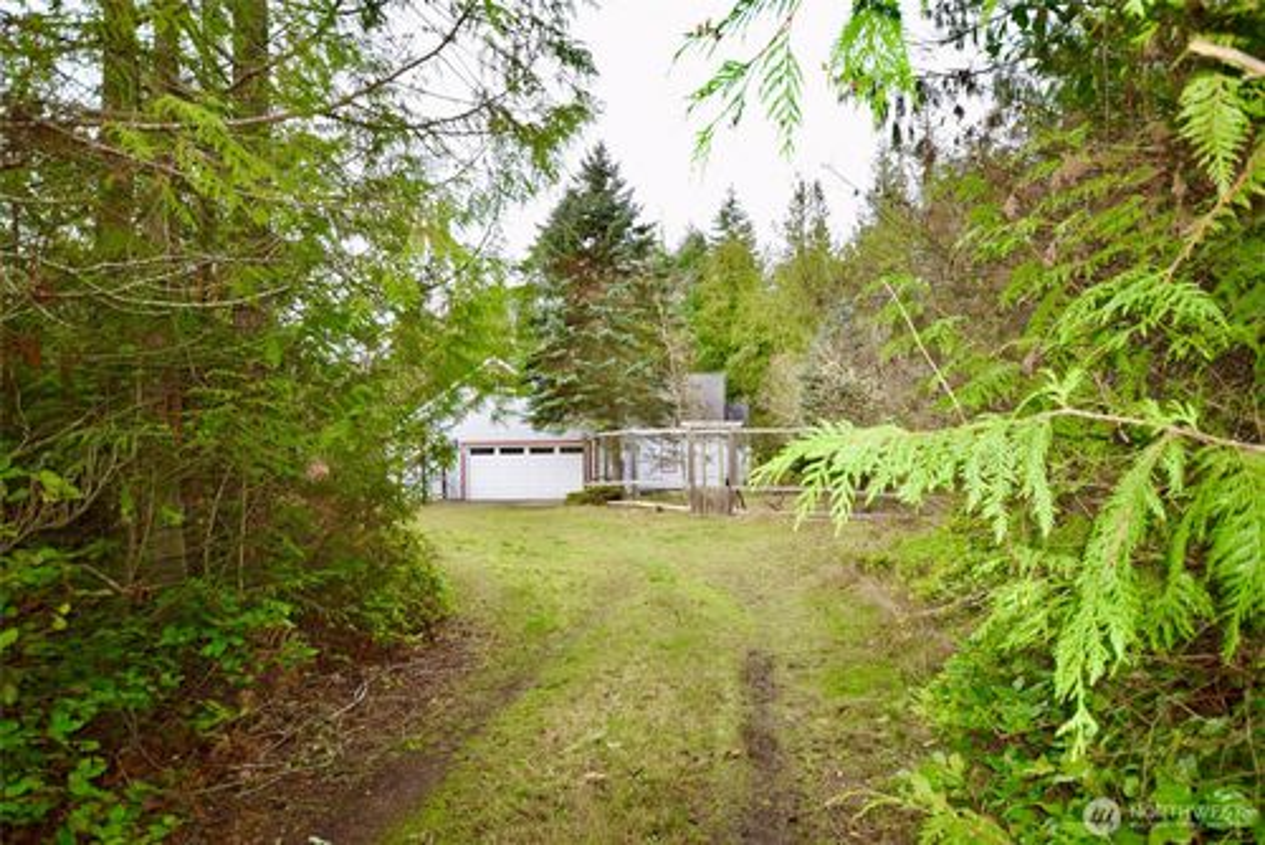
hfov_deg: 81.2
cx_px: 632
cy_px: 422
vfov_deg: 59.6
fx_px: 738
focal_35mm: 21
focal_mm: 14
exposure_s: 1/125
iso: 220
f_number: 5.6
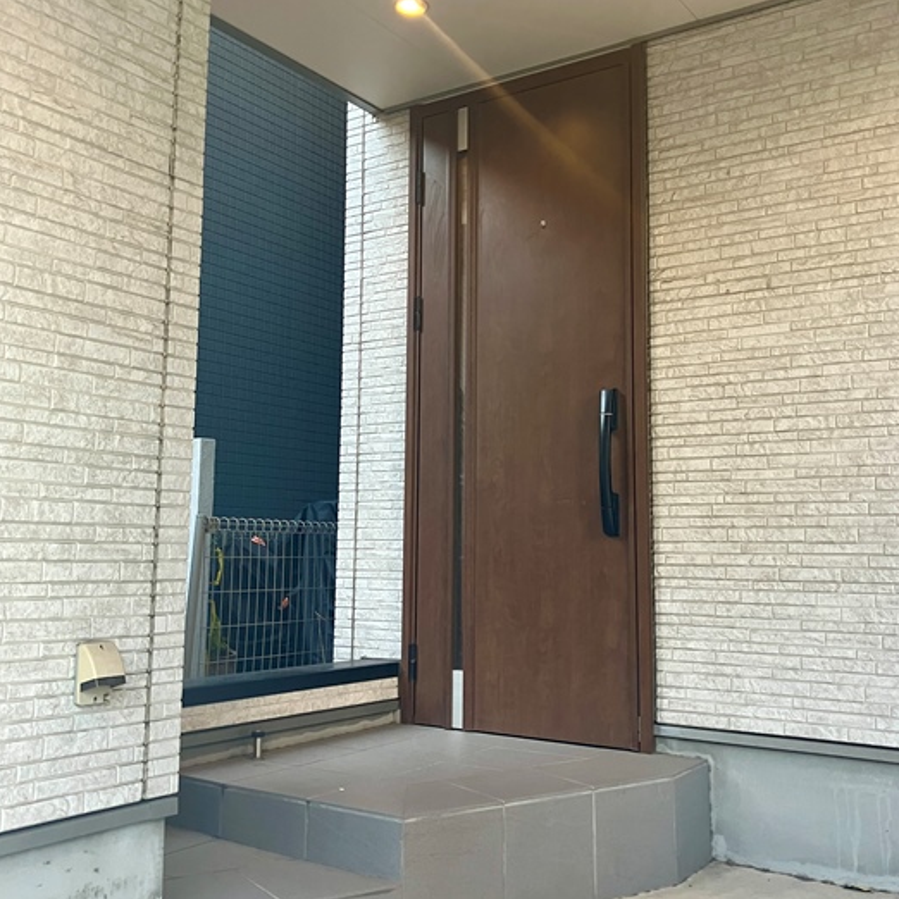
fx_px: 1058
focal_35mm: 36
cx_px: 443
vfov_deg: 46.0
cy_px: 400
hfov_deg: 46.0
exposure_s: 1/88
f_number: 1.8
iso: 80
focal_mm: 3.99
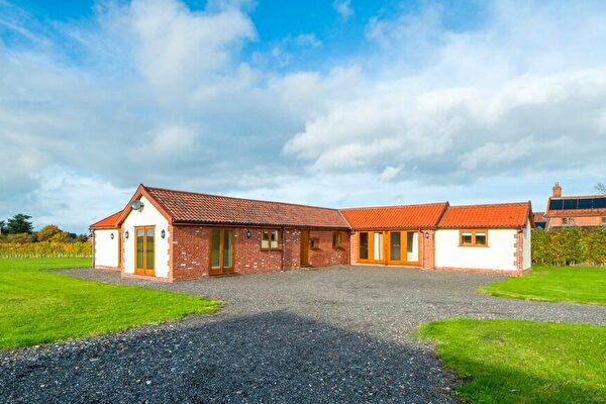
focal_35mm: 21
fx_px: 353
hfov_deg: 81.0
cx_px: 272
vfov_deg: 59.2
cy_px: 233
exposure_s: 1/250
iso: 160
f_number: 9
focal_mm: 11.8
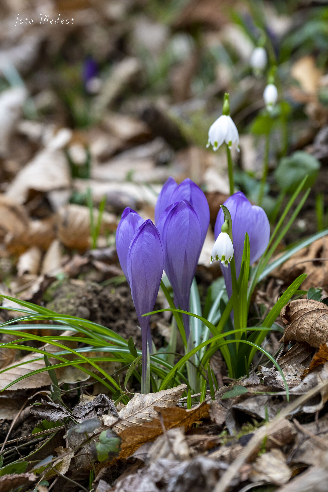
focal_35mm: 120
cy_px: 246
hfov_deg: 11.4
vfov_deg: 17.1
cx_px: 164
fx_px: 1642
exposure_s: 1/500
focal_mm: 120
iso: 720
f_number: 4.5
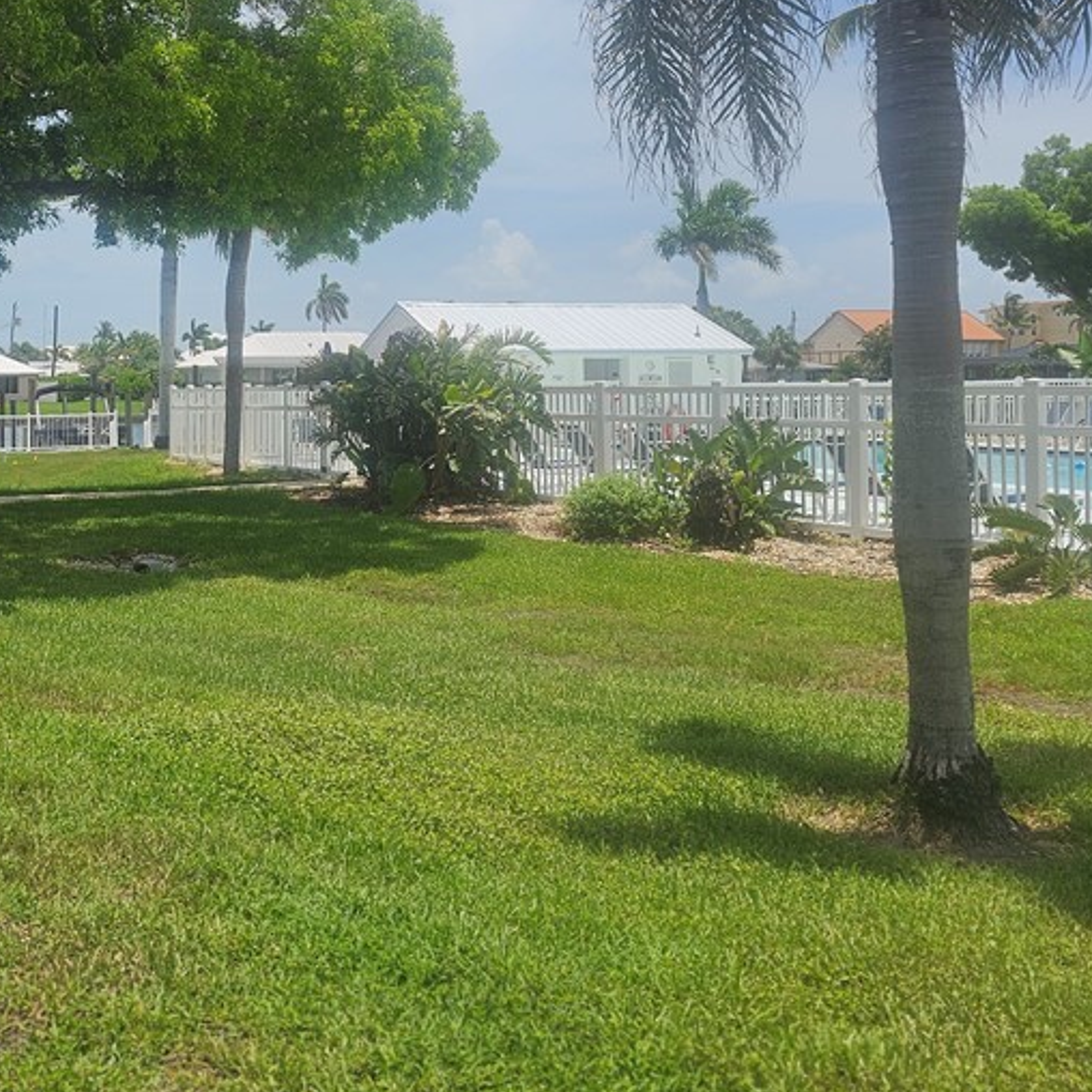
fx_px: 1463
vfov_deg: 40.3
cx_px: 279
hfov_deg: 39.9
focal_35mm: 41
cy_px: 348
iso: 10
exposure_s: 1/981
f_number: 1.7
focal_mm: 6.3
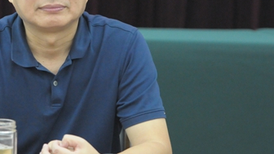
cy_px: 48
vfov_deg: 3.7
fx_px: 2361
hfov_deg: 6.6
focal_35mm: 325
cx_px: 53
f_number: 2.8
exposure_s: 1/50
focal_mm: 116
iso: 2800
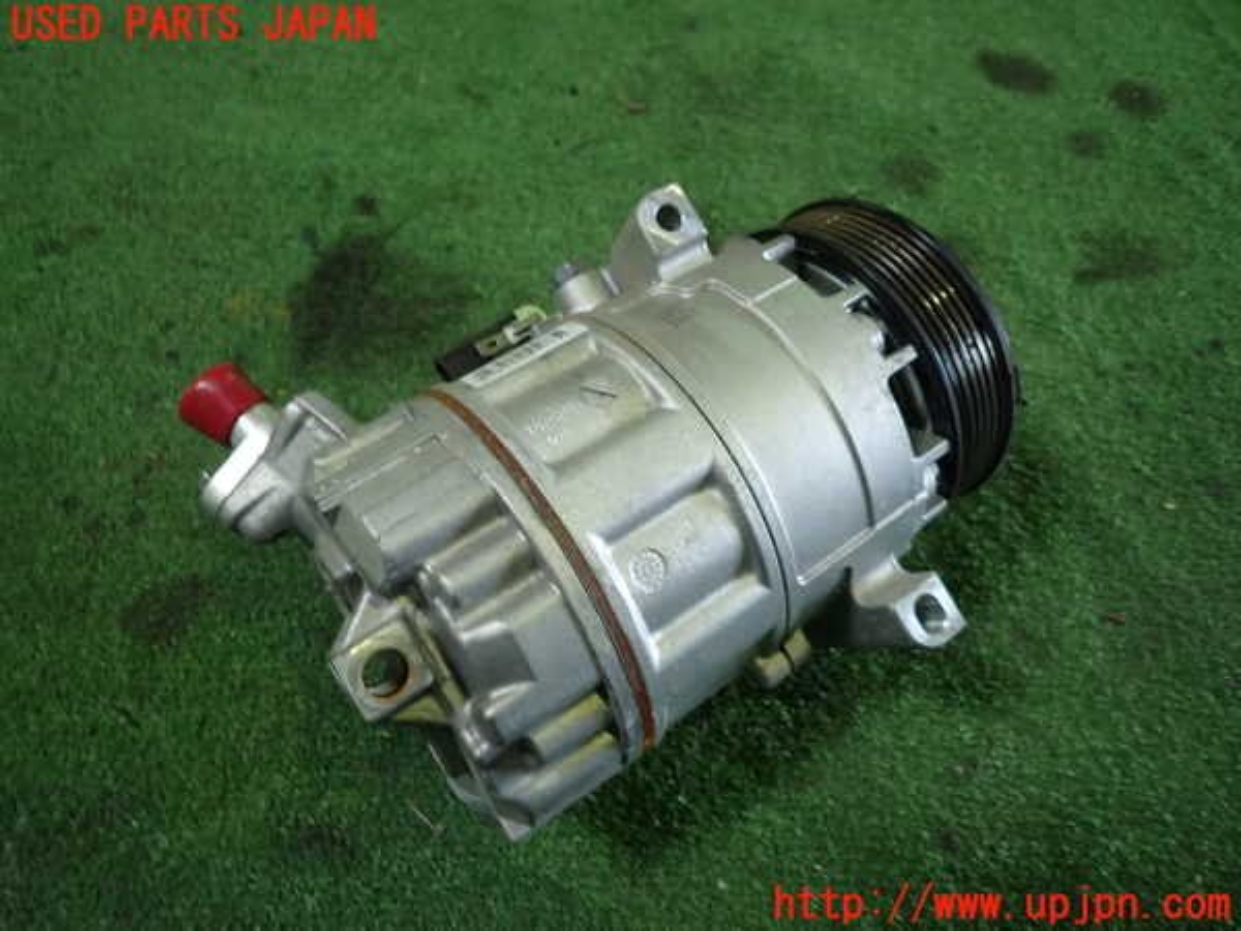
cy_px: 466
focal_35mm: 25
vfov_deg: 54.9
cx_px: 620
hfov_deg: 69.4
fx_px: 896
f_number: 2
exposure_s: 1/40
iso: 200
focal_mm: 4.5
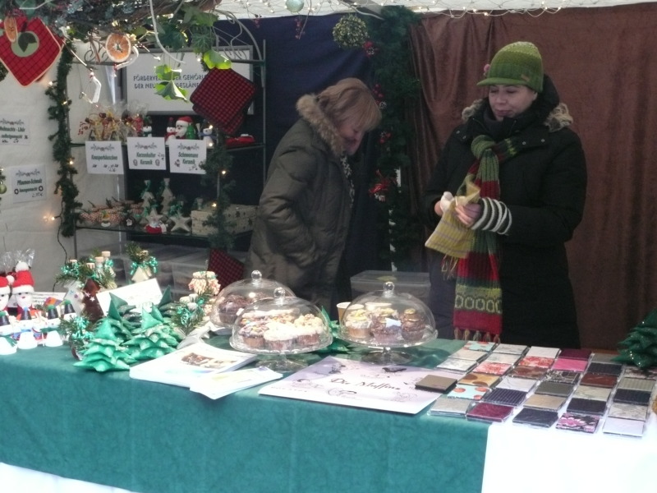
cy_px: 246
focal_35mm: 48
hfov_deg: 39.7
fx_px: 911
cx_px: 328
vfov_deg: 30.3
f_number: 4.2
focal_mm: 7.8
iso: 400
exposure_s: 1/30
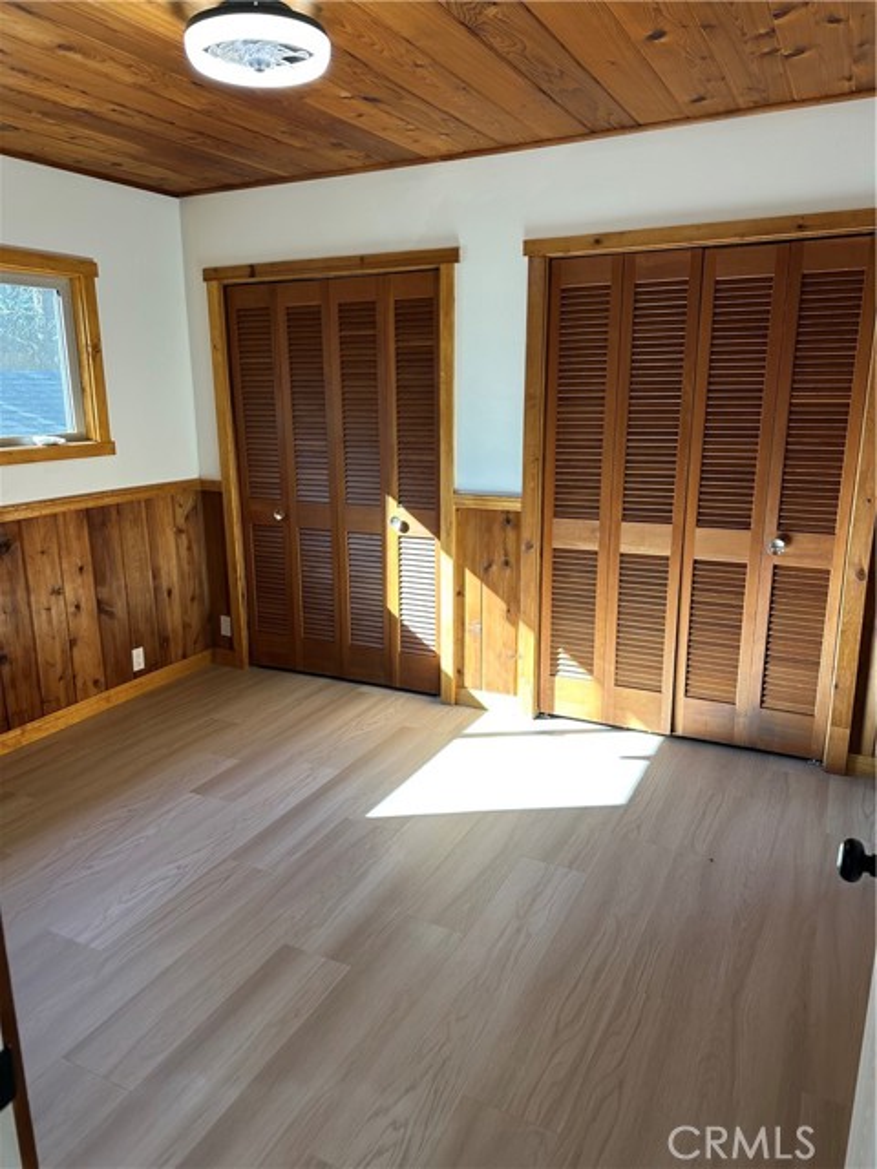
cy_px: 584
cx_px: 438
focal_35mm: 24
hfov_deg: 56.8
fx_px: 811
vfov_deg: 71.6
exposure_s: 1/111
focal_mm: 6.86
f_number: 1.78
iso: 100
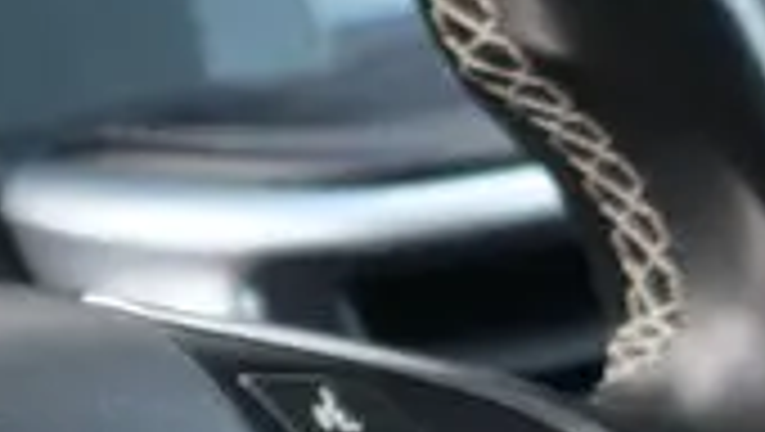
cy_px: 704
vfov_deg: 2.2
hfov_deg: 3.9
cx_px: -218
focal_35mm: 550
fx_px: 11167
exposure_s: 1/90
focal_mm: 52.7
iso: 320
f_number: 4
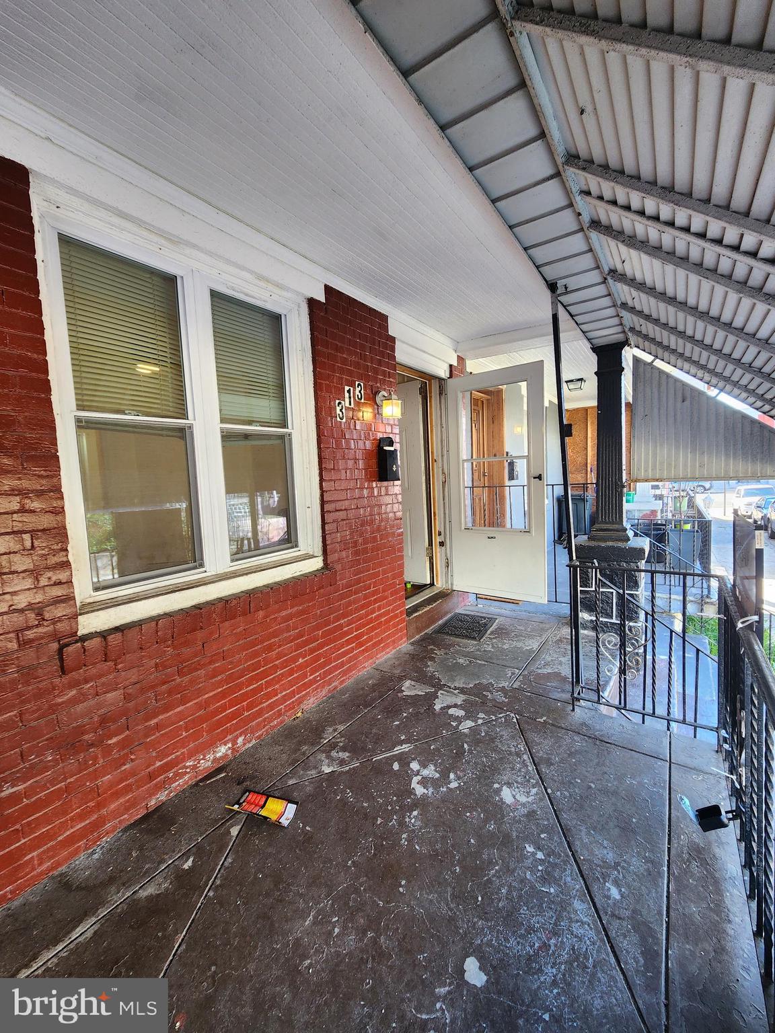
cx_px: 388
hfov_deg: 89.9
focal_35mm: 13
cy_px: 516
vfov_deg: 106.2
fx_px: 388
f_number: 2.2
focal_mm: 2.2
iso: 100
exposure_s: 1/60
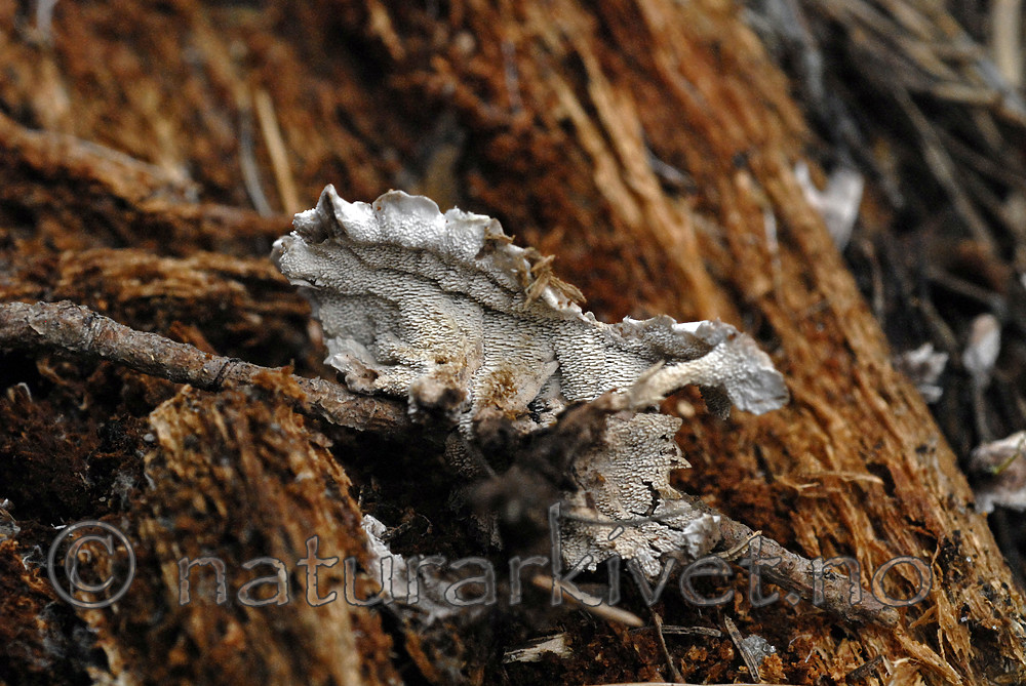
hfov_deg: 22.6
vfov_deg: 15.2
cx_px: 513
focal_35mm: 90
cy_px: 343
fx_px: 2568
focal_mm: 60
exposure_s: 1/60
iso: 800
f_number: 7.1
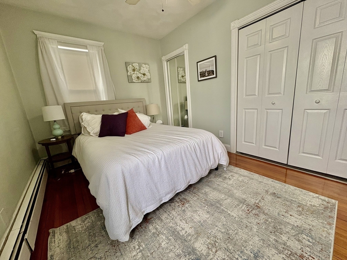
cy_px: 130
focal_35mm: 14
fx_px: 140
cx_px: 174
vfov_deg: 85.7
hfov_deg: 102.1
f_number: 2.2
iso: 200
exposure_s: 1/60
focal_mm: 2.22
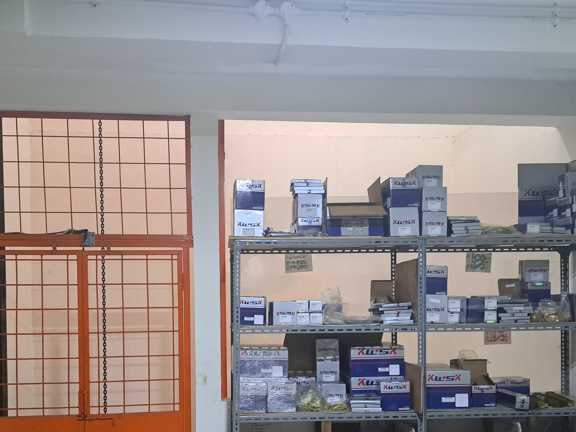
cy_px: 322
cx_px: 253
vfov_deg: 37.8
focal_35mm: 37
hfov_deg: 50.0
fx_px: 616
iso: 800
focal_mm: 5.23
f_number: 1.8
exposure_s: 1/20
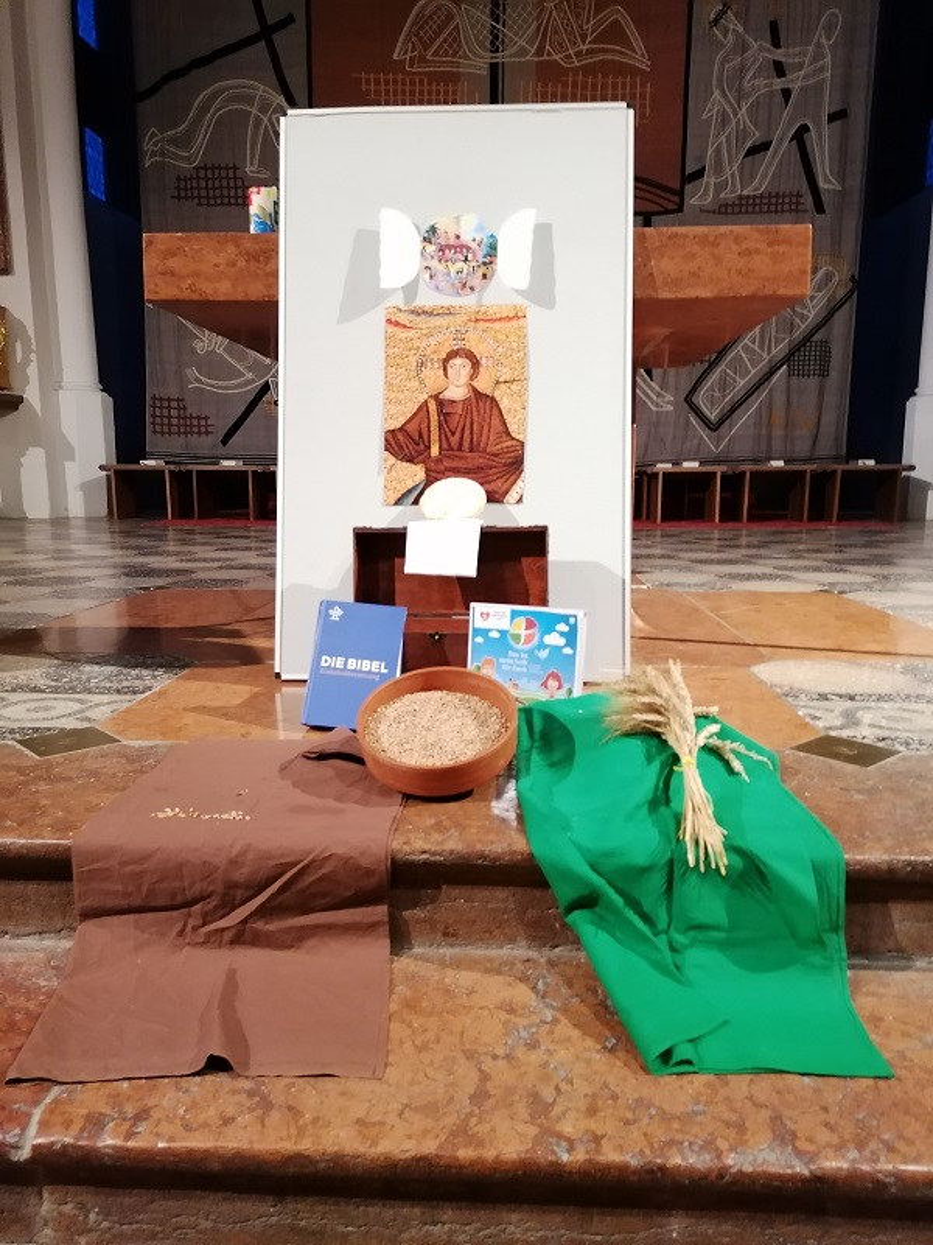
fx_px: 970
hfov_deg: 51.4
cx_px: 466
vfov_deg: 65.3
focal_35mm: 27
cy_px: 622
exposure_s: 1/16.7
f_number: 1.8
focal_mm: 4.75
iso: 1000
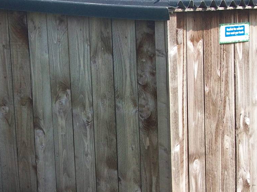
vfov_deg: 14.0
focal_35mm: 105
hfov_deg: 18.6
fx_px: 779
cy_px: 158
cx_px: 52
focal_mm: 8.8
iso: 126
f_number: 3.6
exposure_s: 1/500
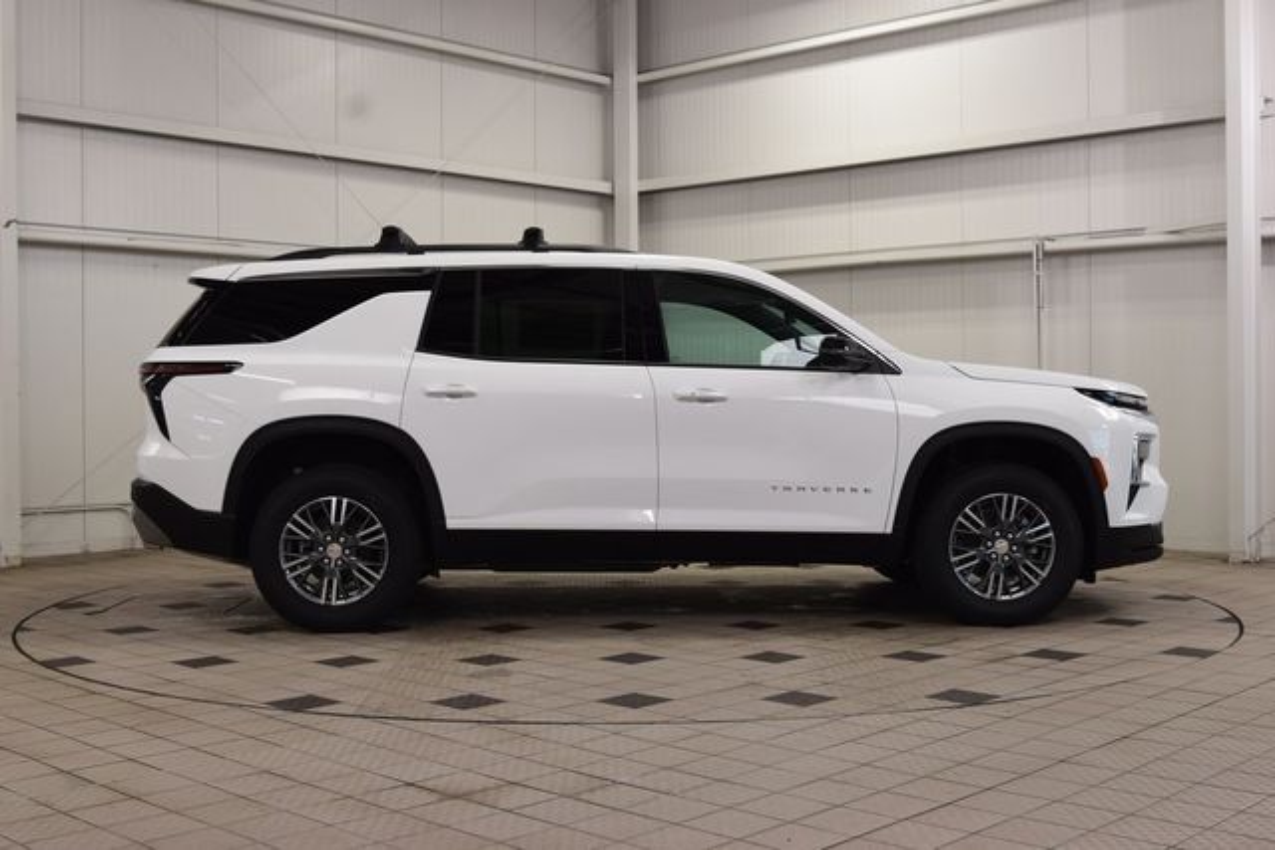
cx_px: 638
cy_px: 425
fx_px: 1541
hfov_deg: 45.0
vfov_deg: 30.9
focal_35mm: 44
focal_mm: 29
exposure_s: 1/40
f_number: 7.1
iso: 400
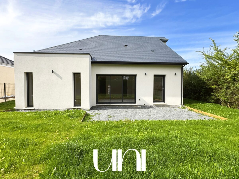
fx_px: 117
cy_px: 90
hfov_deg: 91.0
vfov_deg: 74.7
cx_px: 120
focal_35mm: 17
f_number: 2.2
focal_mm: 2.22
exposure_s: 1/1034
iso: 50
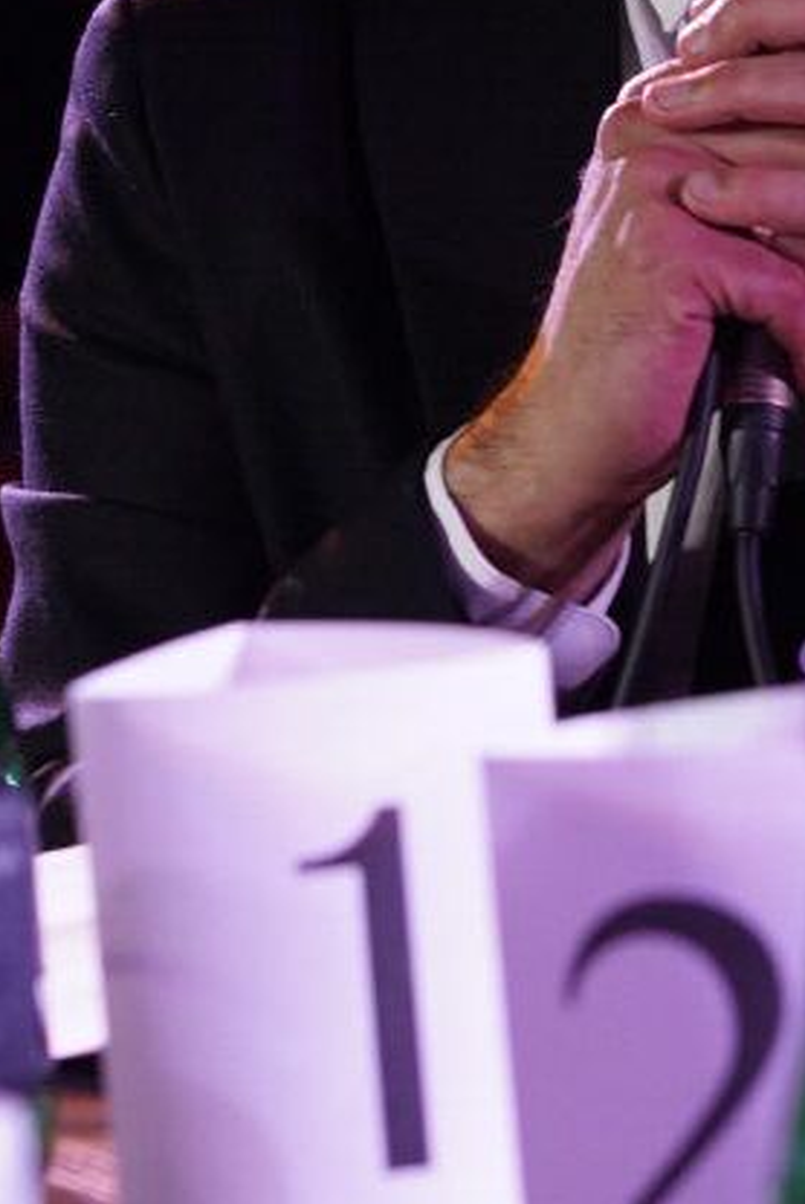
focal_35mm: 328
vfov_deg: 6.3
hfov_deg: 4.2
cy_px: -55
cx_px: 673
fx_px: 10983
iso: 3200
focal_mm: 105
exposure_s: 1/160
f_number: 6.3
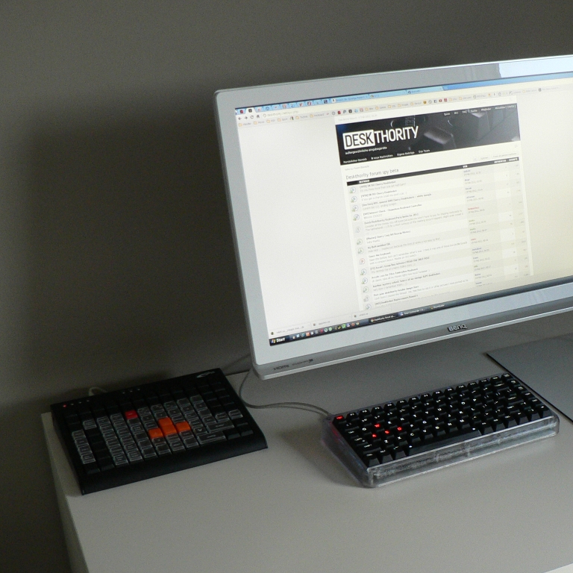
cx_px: 466
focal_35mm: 53
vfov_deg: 32.1
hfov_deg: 31.3
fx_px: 993
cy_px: 330
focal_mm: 6
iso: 200
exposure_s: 1/30
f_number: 2.8
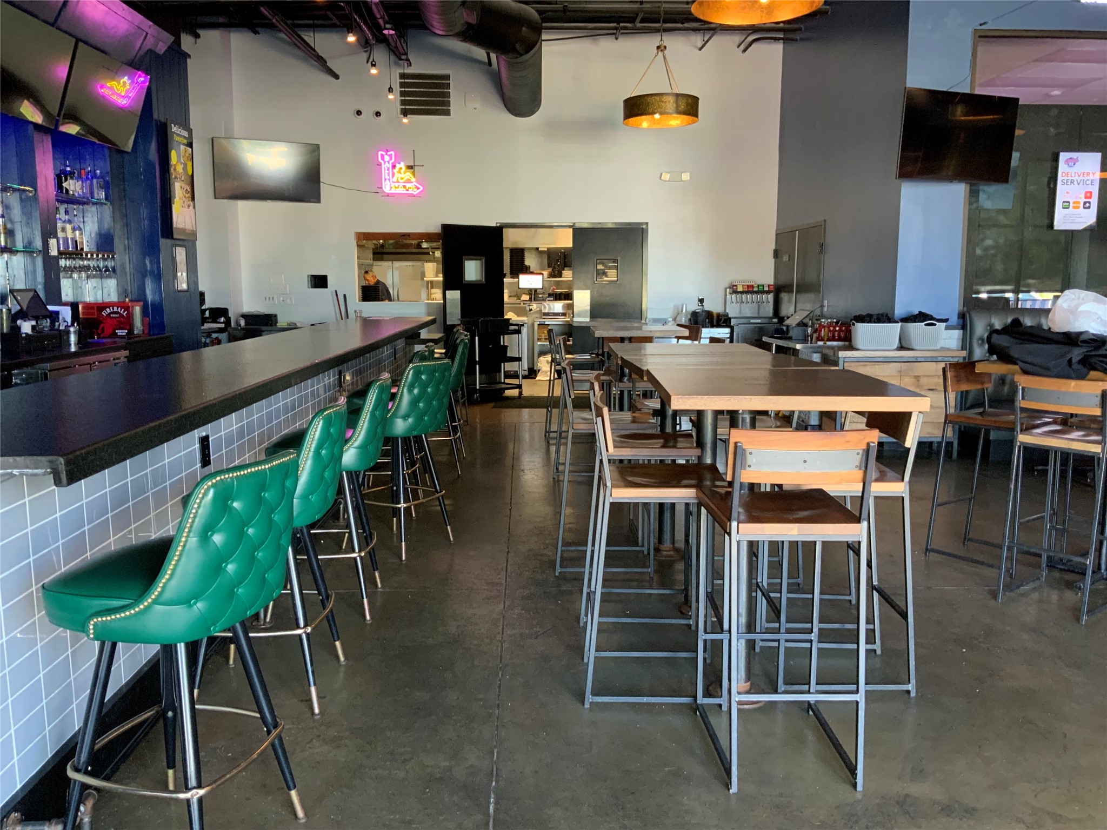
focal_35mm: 29
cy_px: 415
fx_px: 927
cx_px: 554
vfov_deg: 48.2
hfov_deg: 61.7
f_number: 1.8
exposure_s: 1/60
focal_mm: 3
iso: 200
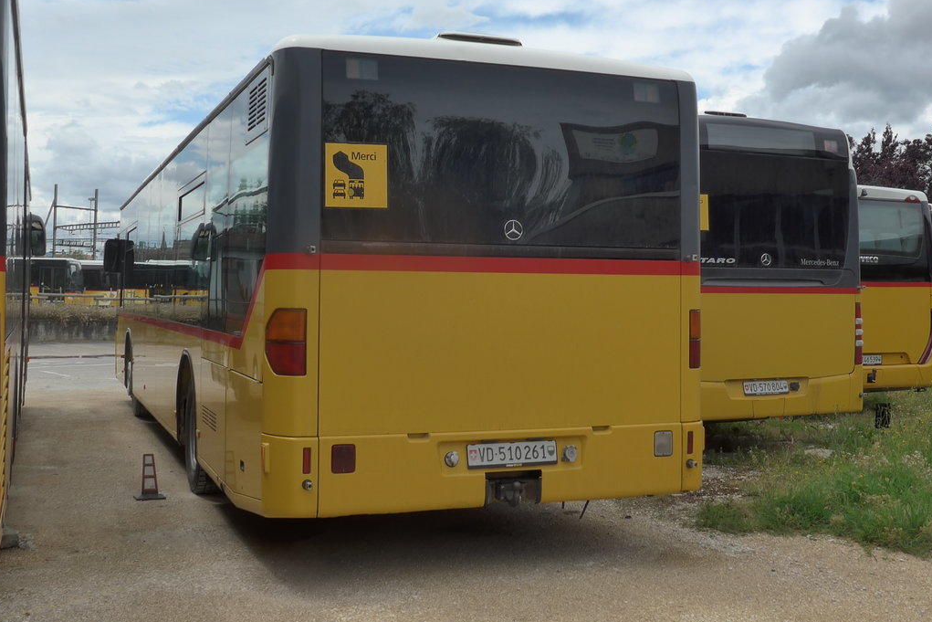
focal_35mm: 44
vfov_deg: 30.4
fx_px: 1139
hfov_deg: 44.5
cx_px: 476
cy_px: 242
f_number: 5.6
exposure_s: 1/800
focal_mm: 7.5
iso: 160
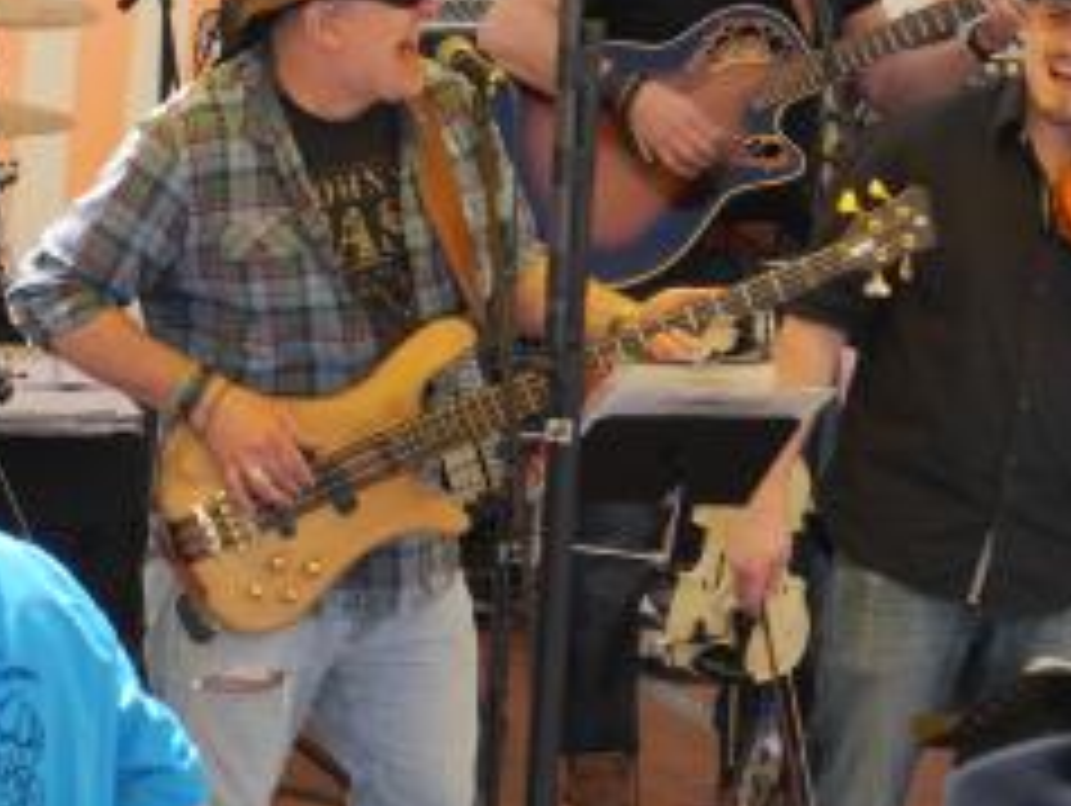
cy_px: 275
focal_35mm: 393
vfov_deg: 3.8
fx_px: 12171
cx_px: 207
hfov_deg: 5.0
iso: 200
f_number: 7.1
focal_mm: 78
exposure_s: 1/160
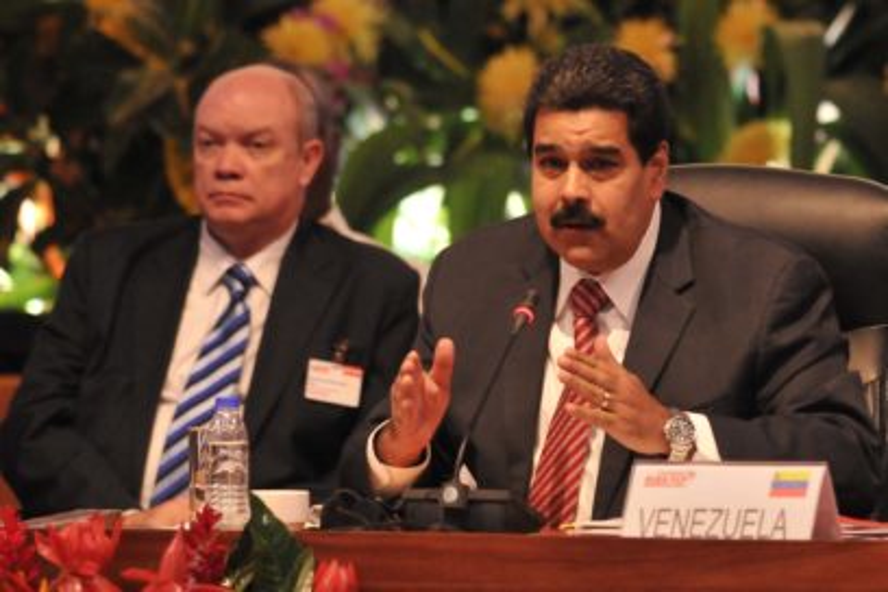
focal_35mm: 450
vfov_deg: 3.1
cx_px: 444
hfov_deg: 4.6
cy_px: 296
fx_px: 11099
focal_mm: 300
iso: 1600
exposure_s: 1/80
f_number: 2.8
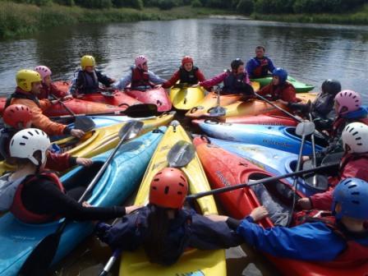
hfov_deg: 63.4
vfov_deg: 49.7
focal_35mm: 28
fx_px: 298
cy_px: 138
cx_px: 184
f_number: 4.5
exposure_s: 1/500
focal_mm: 5
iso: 80
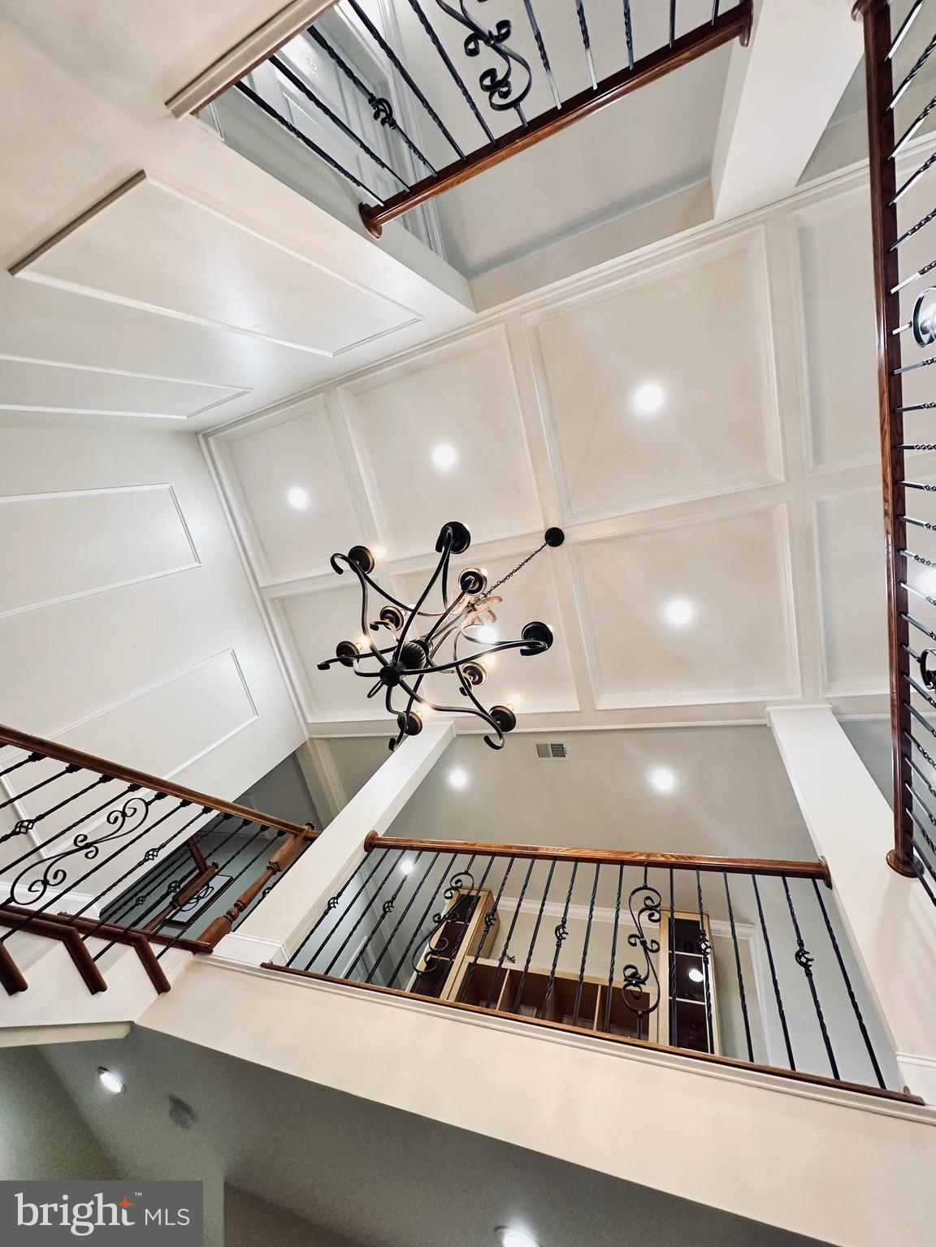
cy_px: 624
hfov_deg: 85.7
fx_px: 505
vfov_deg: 102.1
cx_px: 468
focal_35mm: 14
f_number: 2.2
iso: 160
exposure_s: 1/120
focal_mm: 2.22
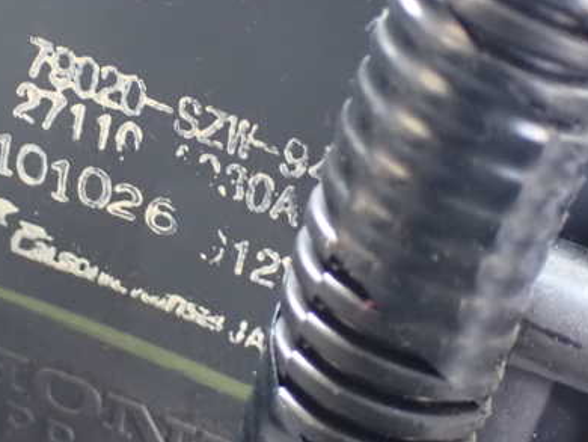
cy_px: 192
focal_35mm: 103
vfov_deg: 14.4
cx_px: 190
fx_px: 1751
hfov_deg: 19.0
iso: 1600
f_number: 3.8
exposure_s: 1/20
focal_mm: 11.88
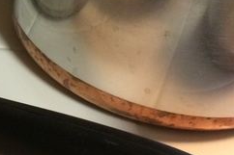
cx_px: -73
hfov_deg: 16.6
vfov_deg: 11.7
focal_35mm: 116
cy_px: 4
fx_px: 753
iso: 320
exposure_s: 1/15
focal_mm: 4.12
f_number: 2.2
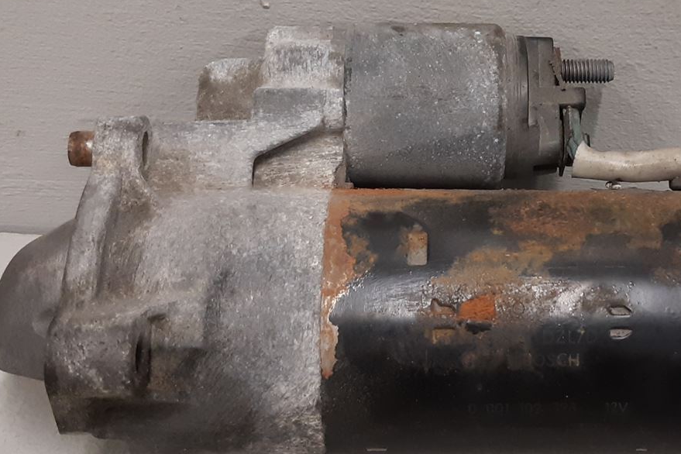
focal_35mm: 63
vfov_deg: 21.5
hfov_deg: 31.5
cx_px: 481
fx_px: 1192
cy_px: 150
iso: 160
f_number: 1.7
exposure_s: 1/50
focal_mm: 3.93
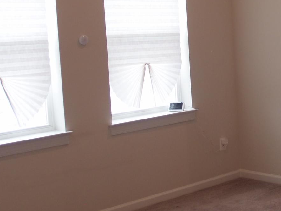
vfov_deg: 19.9
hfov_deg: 25.3
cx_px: 265
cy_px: 83
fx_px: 601
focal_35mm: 74
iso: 100
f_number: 2
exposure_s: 1/100
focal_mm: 6.87
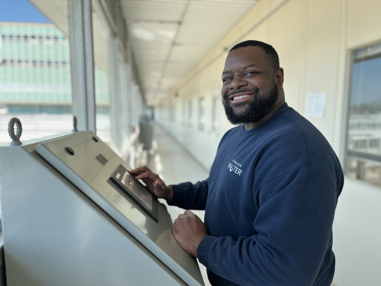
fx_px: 286
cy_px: 143
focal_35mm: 26
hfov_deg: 67.3
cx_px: 190
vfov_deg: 53.1
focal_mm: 5.1
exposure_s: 1/499
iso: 50
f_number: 1.6
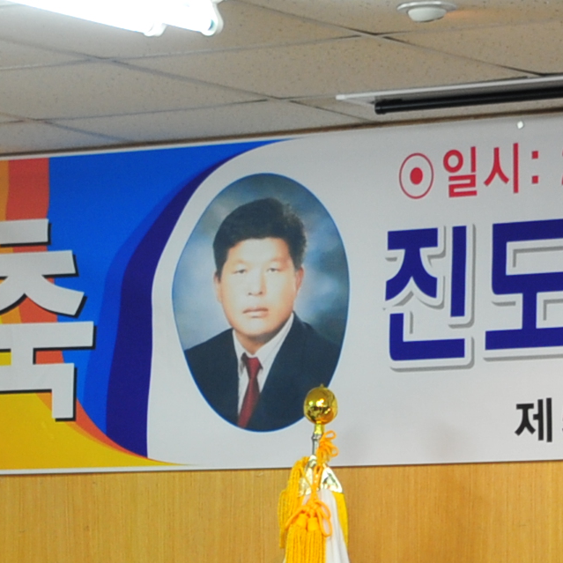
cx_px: 300
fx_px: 4361
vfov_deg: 7.3
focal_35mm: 237
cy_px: 842
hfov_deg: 7.4
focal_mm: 56
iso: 800
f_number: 5
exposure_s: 1/30
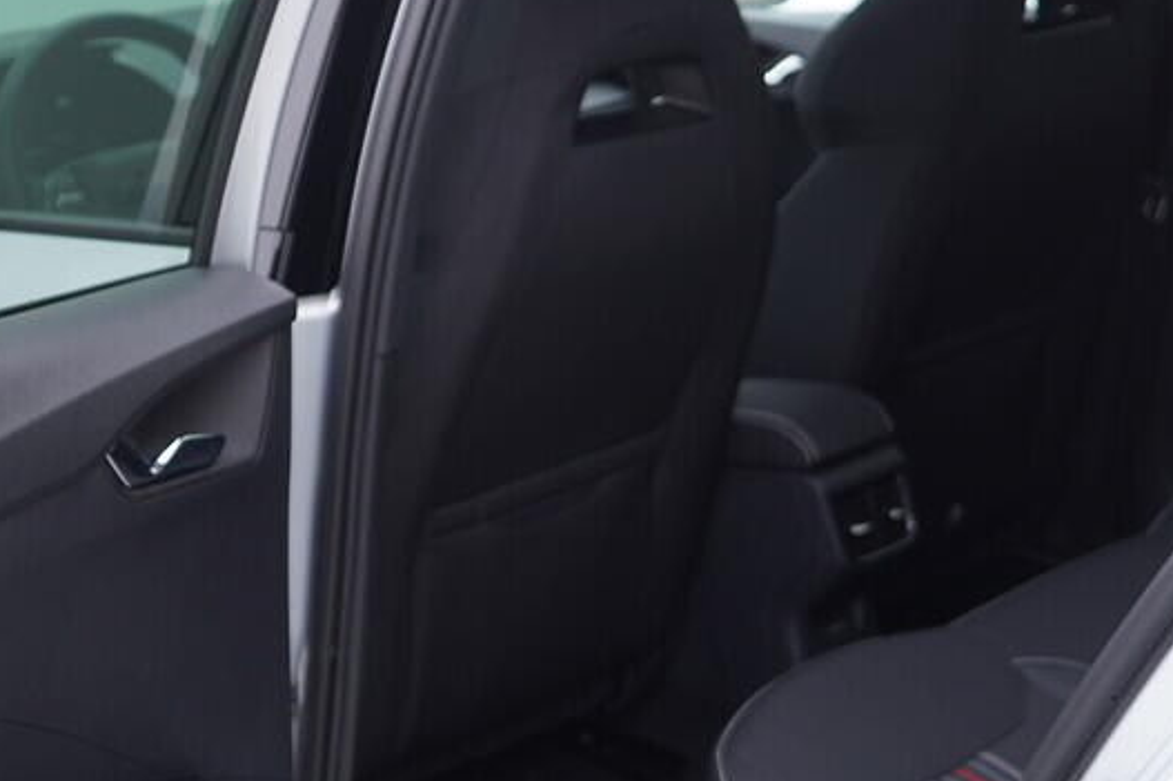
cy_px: 515
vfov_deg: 19.4
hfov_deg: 28.6
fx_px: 2280
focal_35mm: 70
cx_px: 381
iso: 160
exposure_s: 1/40
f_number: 2.8
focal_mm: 24
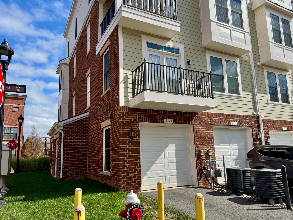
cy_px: 117
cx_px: 150
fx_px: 220
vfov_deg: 53.0
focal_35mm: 26
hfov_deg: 67.3
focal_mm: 6.76
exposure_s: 1/4310
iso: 80
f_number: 1.78
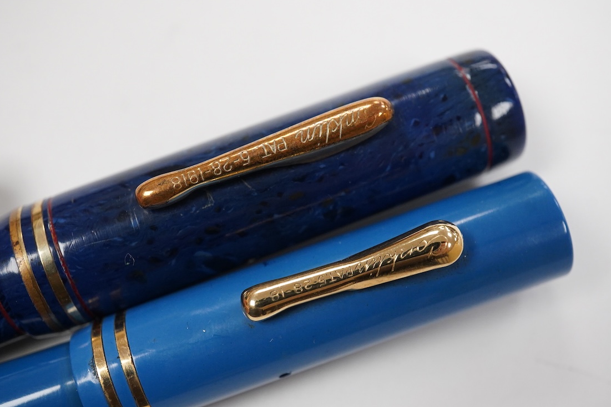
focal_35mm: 46
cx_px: 308
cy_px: 200
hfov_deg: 42.7
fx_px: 781
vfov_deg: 29.2
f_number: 10
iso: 2500
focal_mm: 30
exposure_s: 1/200
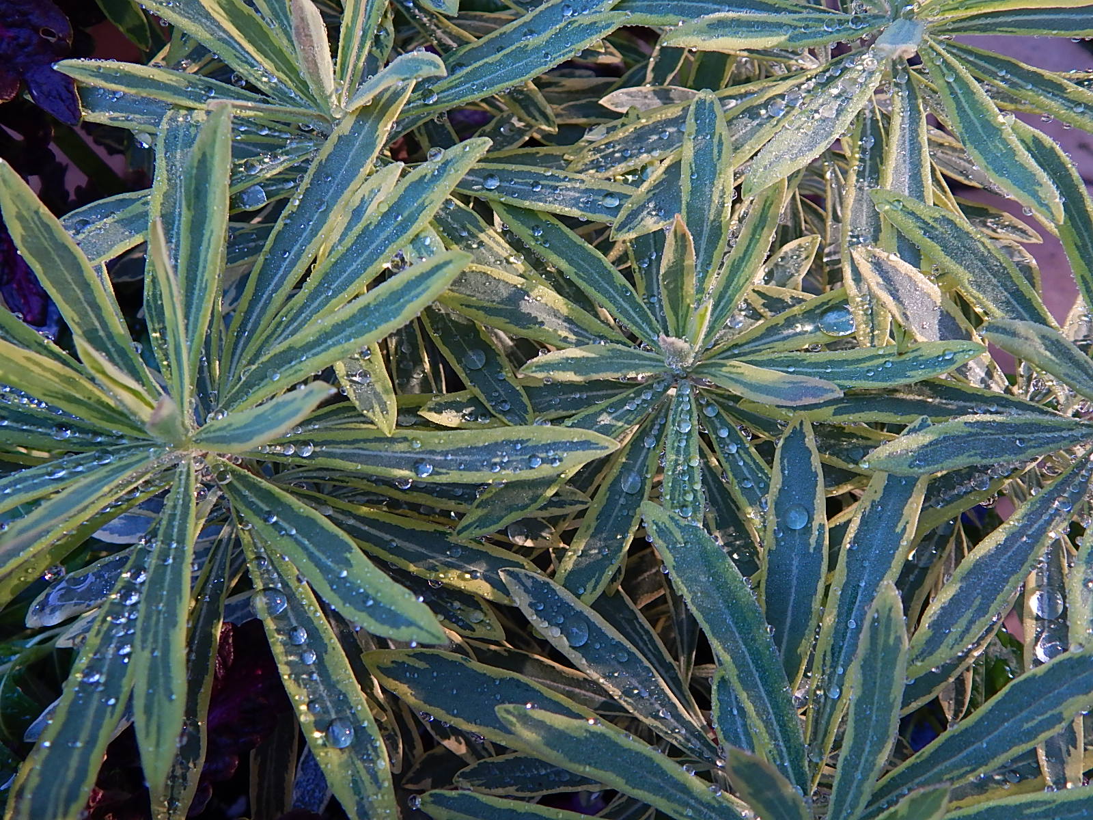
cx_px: 546
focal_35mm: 31
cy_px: 410
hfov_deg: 58.4
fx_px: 979
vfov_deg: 45.4
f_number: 3.2
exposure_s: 1/100
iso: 125
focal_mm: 5.6
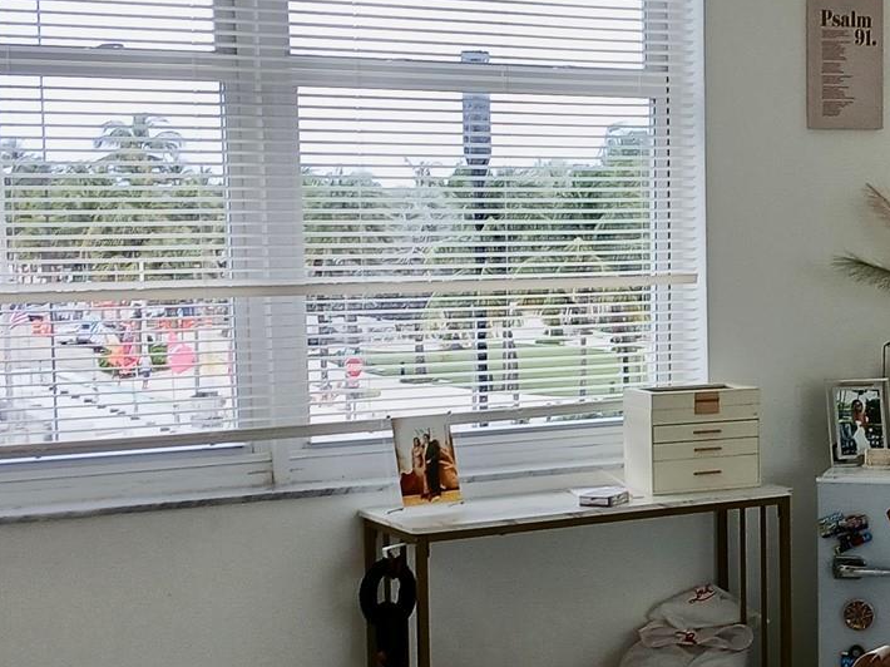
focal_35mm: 75
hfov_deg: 25.0
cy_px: 448
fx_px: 1928
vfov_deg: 19.6
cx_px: 854
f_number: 1.8
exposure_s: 1/60
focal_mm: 3.98
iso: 32
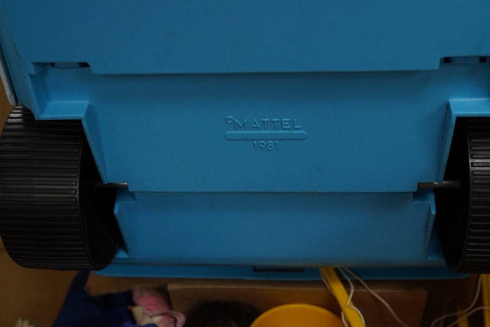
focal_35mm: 53
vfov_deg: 25.5
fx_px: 721
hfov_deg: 37.5
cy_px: 149
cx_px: 267
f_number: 11
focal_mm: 30
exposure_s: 1/100
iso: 2000
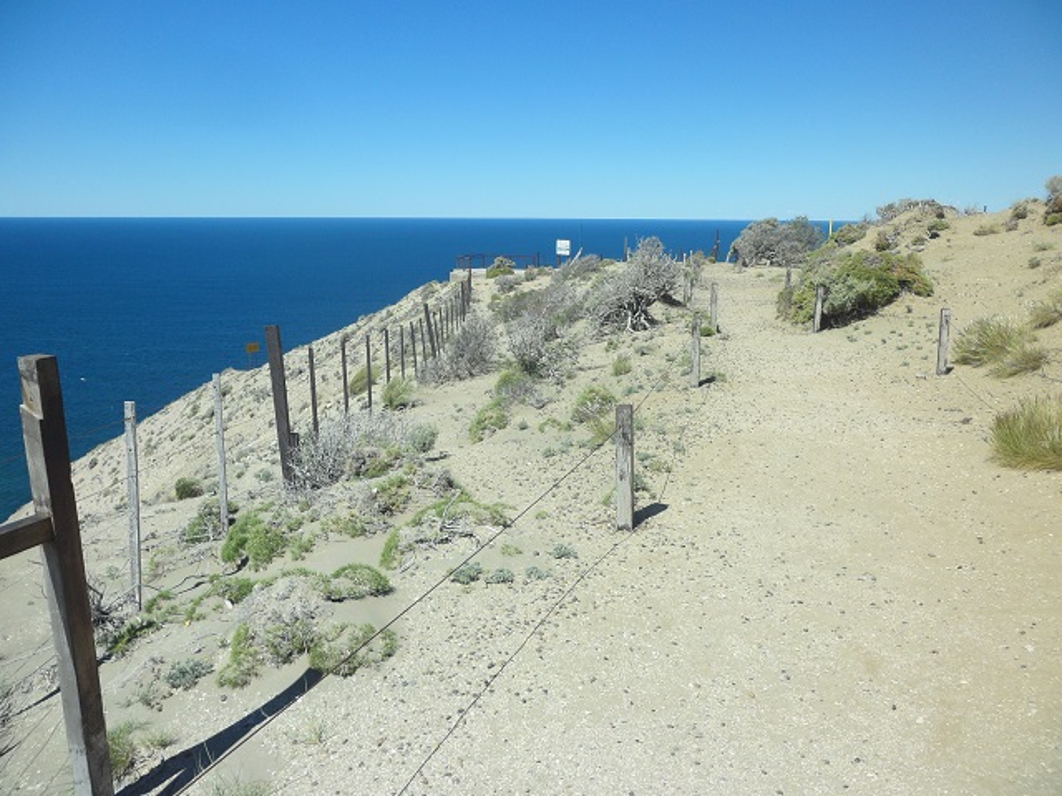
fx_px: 828
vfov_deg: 51.4
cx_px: 531
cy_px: 398
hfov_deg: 65.3
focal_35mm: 27
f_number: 8.9
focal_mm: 4.9
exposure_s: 1/180
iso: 80
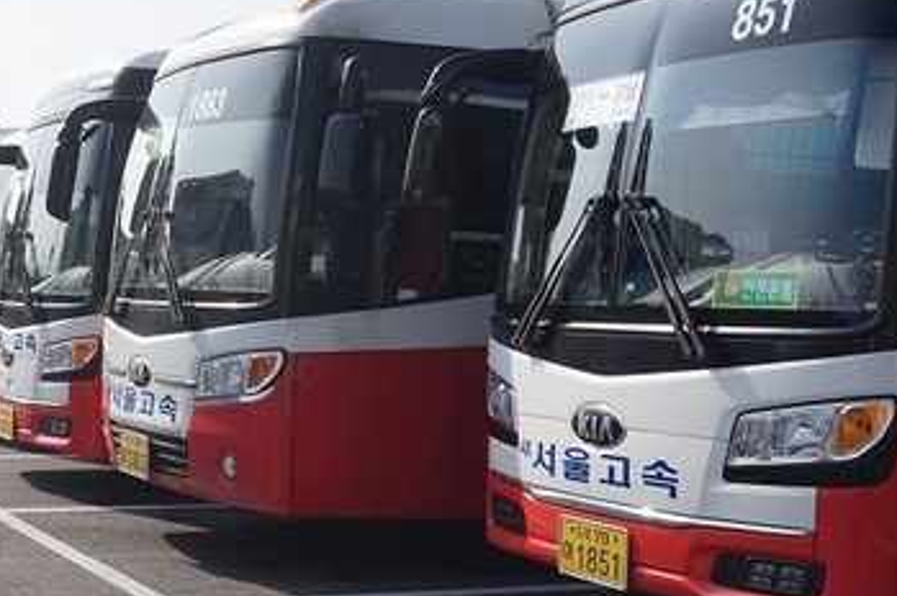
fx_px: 1643
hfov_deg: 29.4
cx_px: 112
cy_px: 346
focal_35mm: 66
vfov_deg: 20.6
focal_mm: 24
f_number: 11
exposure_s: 1/125
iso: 100
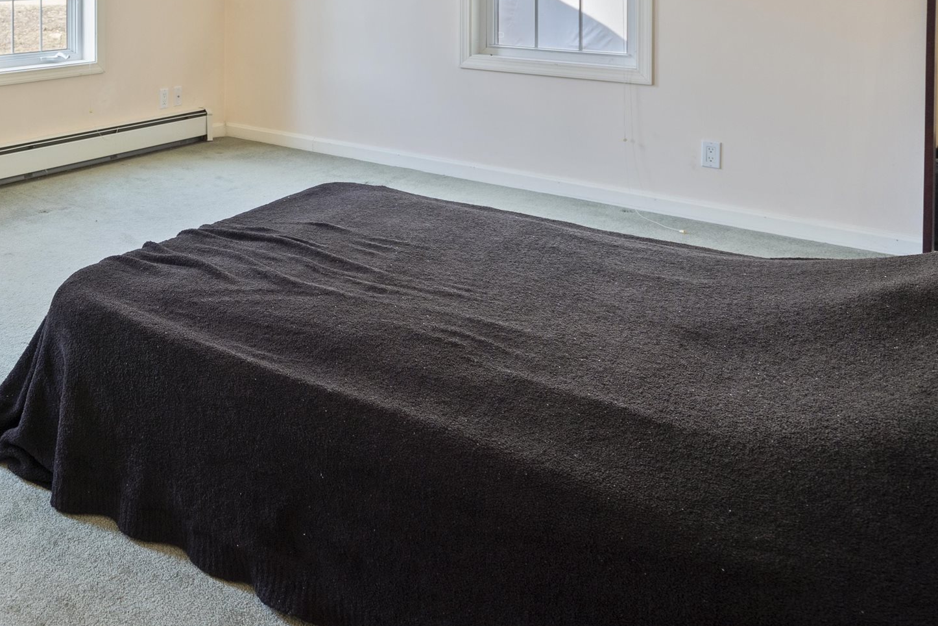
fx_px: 886
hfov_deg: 49.8
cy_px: -30
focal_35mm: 34
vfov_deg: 34.6
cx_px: 99
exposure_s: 1/20
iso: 250
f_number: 4
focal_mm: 16
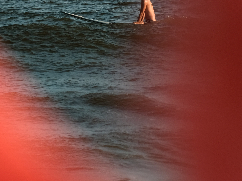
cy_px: 48
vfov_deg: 2.2
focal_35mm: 675
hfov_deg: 2.9
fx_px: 4719
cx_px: 148
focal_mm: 172.4
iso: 160
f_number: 5.6
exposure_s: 1/950
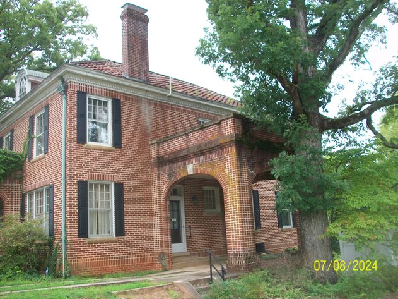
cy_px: 150
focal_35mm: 34
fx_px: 391
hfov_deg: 54.0
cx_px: 199
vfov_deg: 41.8
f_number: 2.8
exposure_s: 1/100
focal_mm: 5.7
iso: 80
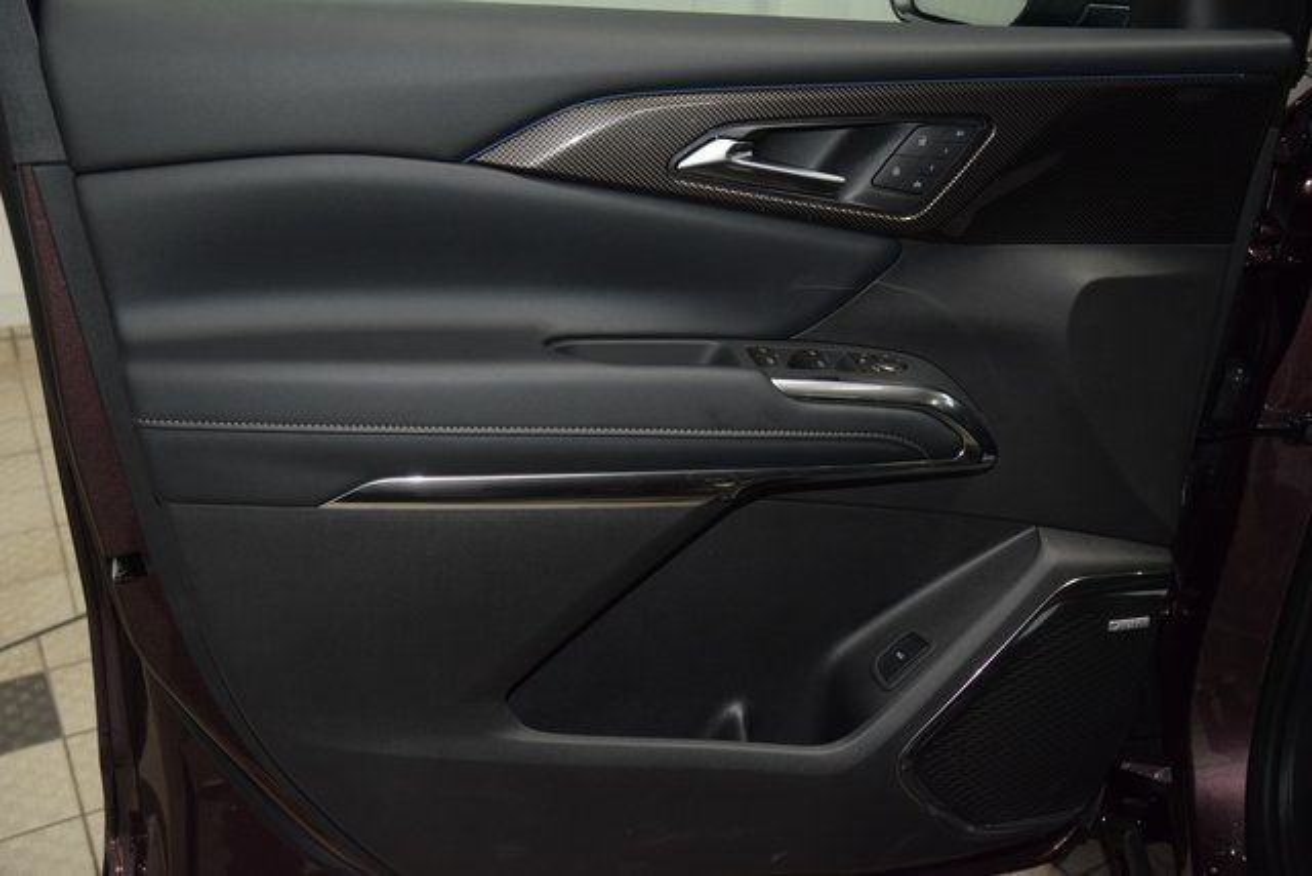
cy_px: 438
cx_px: 656
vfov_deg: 36.9
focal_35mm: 36
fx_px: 1312
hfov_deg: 53.1
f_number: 3.8
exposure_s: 1/125
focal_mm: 24
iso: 1400
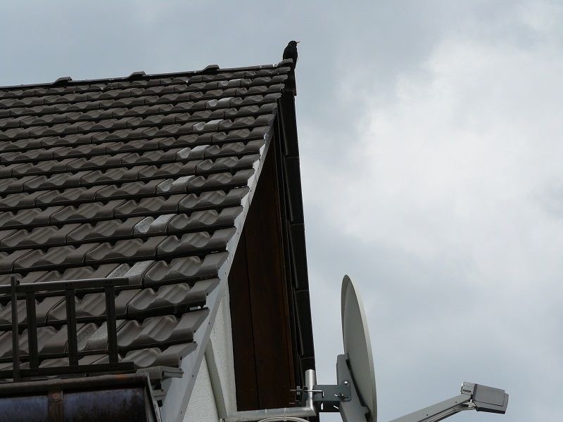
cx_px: 282
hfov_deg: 15.9
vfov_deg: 12.0
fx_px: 2017
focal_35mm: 124
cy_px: 211
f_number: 5.6
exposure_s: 1/250
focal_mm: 20.7
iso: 100
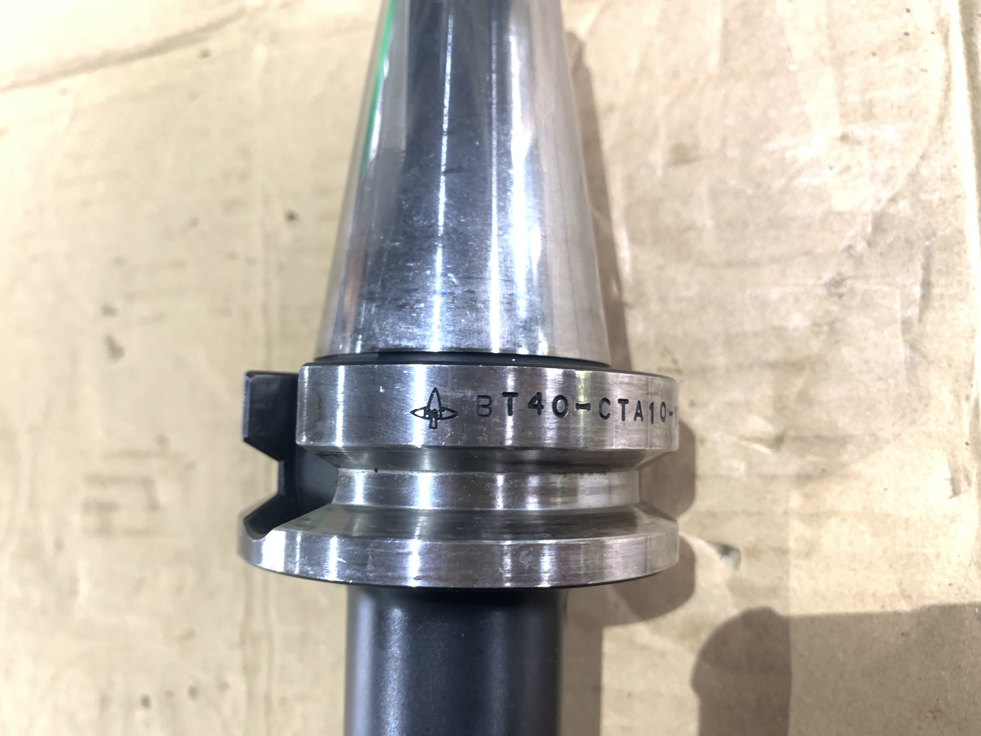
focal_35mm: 26
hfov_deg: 67.3
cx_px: 490
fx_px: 737
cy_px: 368
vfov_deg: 53.1
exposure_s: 1/60
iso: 200
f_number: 1.8
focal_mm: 4.25
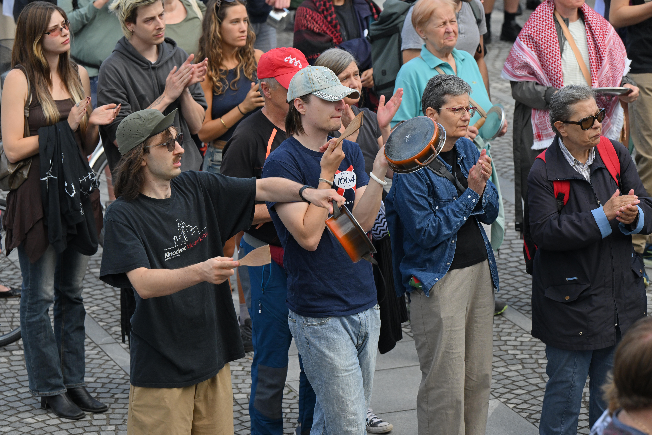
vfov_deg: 8.1
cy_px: 218
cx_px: 326
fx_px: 3079
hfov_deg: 12.1
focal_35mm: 170
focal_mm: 170
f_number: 7.1
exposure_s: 1/1250
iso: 1000
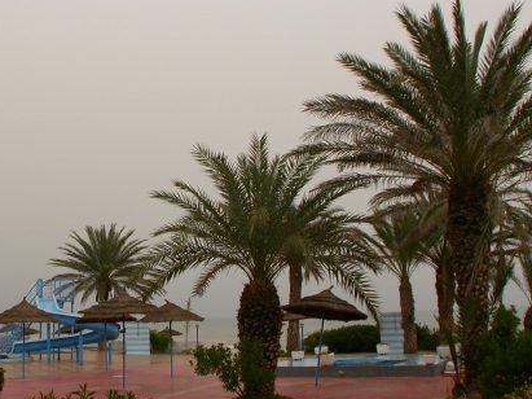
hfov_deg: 25.9
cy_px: 190
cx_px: 118
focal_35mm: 74
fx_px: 1137
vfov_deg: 19.9
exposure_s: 1/72.6
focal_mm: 7.85
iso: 100
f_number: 3.7
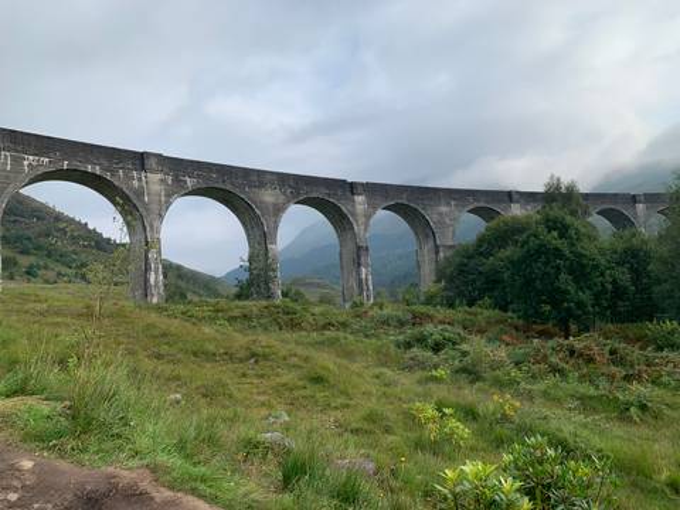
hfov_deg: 67.3
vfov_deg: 53.1
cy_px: 255
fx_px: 511
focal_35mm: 26
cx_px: 340
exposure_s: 1/2160
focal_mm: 4.25
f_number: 1.8
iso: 25
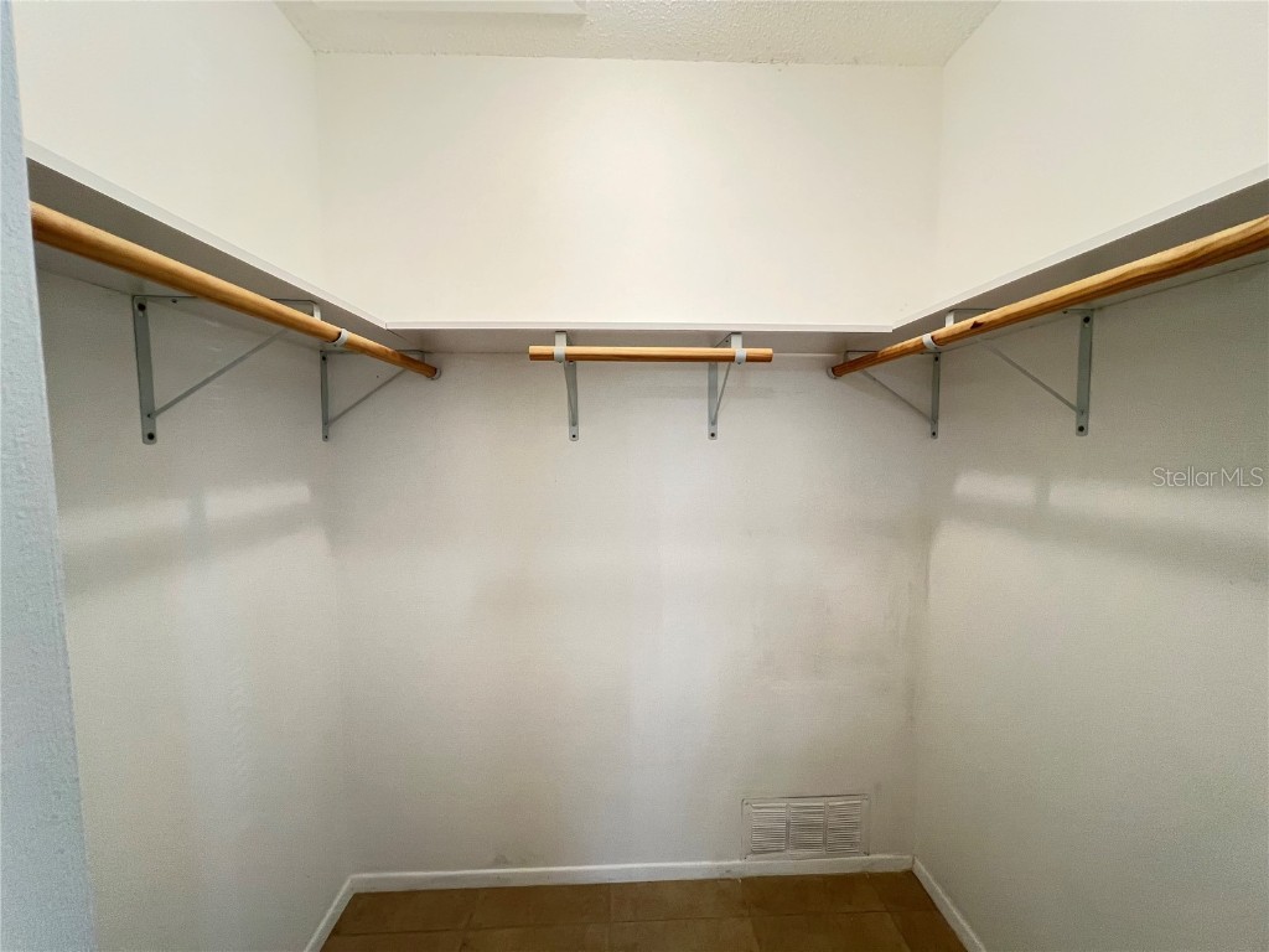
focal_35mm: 13
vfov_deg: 89.9
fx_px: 477
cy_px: 476
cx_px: 634
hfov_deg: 106.2
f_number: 1.8
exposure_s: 1/60
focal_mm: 1.57
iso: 200
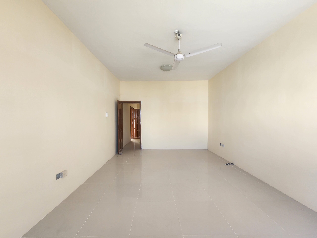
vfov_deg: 89.9
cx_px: 158
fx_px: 119
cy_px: 119
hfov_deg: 106.2
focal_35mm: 13
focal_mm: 2.2
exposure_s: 1/50
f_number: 2.2
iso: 64
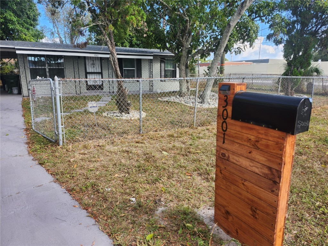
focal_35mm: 23
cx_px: 164
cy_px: 123
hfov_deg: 73.9
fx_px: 218
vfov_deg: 58.9
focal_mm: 5.54
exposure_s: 1/300
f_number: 1.8
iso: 25
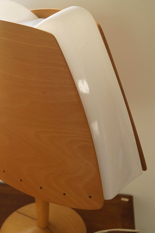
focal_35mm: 42
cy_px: 116
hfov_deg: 31.8
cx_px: 78
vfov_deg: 46.4
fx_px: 272
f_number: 4.5
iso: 1600
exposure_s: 1/125
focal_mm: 28
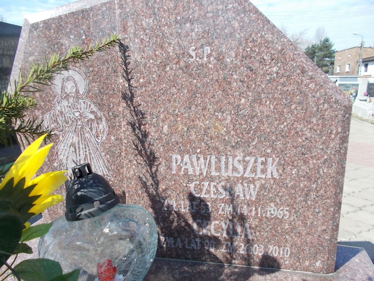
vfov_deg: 53.1
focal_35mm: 26
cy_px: 140
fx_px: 281
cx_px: 187
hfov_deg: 67.3
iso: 80
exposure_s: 1/80
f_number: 8
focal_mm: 4.6
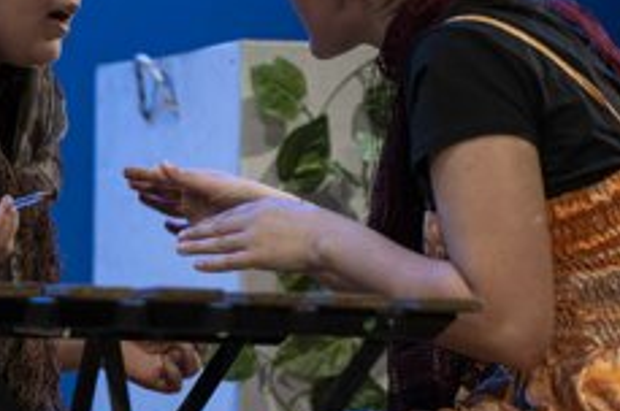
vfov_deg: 3.6
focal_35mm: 378
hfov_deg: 5.5
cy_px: 101
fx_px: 6501
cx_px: 233
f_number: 3.5
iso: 1000
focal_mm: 180
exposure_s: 1/250
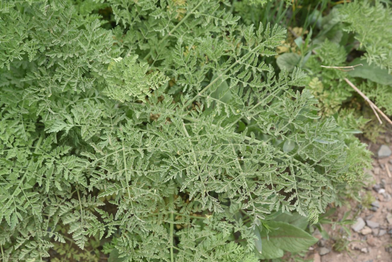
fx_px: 610
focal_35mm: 56
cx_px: 196
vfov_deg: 24.2
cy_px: 131
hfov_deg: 35.6
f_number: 8
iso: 160
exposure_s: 1/125
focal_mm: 56
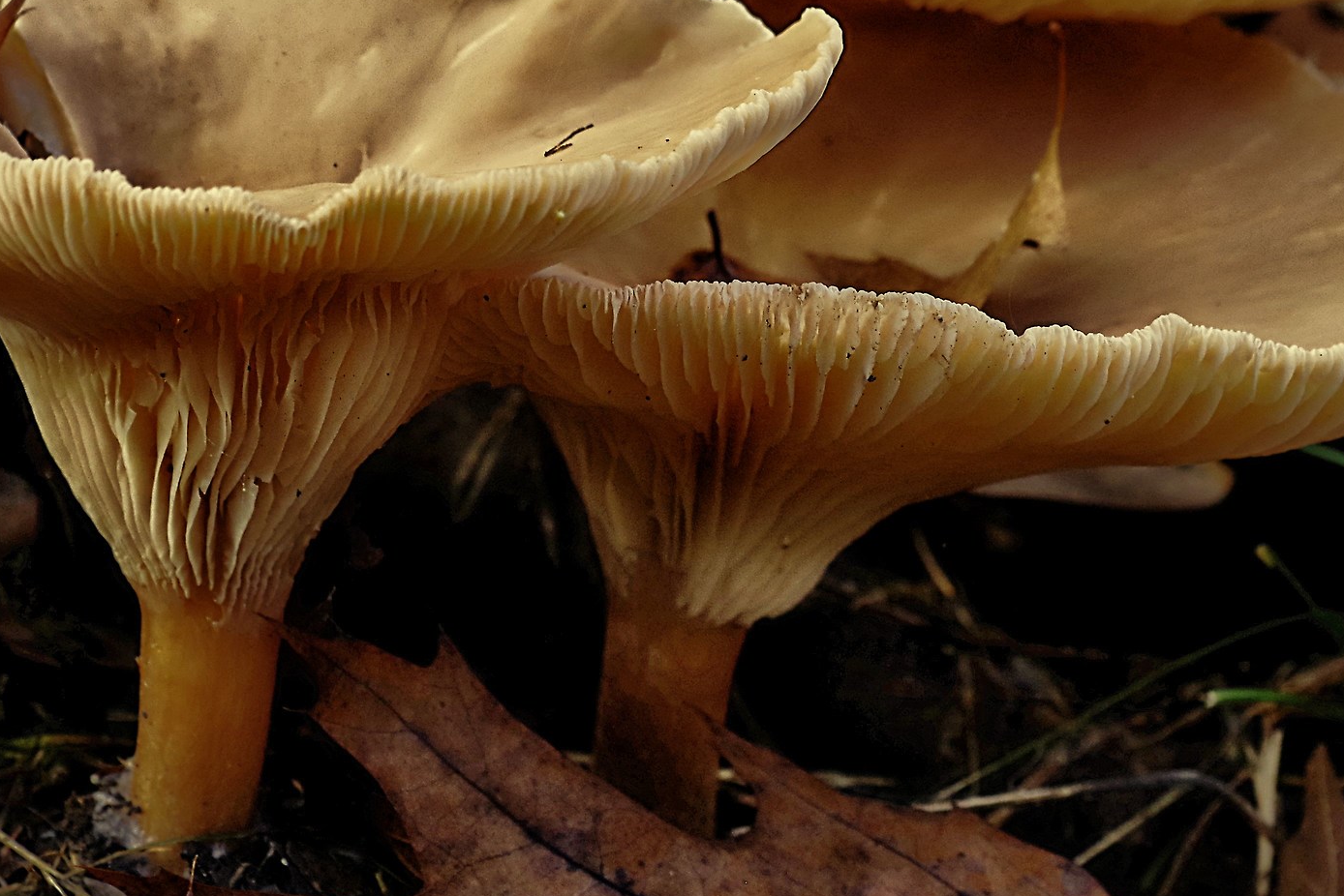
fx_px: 19752
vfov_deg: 2.6
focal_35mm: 529
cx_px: 708
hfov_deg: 3.9
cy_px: 283
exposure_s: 1/250
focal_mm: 200
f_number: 6.7
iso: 800
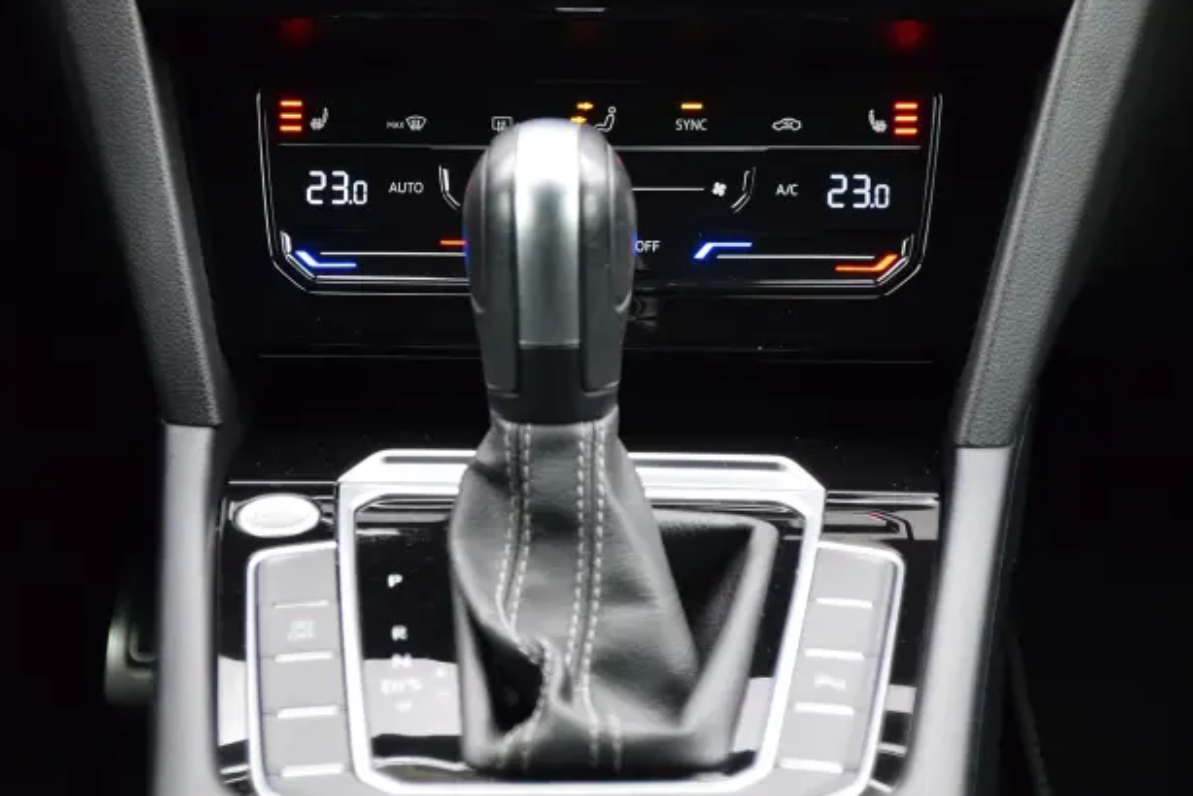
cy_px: 407
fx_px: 4045
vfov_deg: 11.2
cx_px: 581
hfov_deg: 16.8
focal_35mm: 122
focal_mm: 78
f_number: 5.3
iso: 1600
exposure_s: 1/125
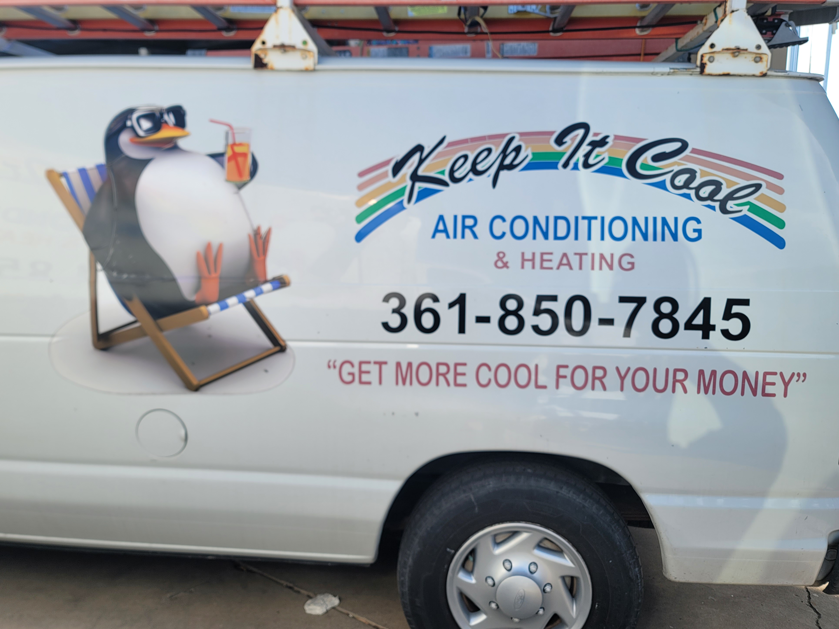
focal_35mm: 26
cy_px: 303
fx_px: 630
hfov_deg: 67.3
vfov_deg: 53.1
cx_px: 404
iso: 20
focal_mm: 7
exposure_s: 1/449
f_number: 1.8
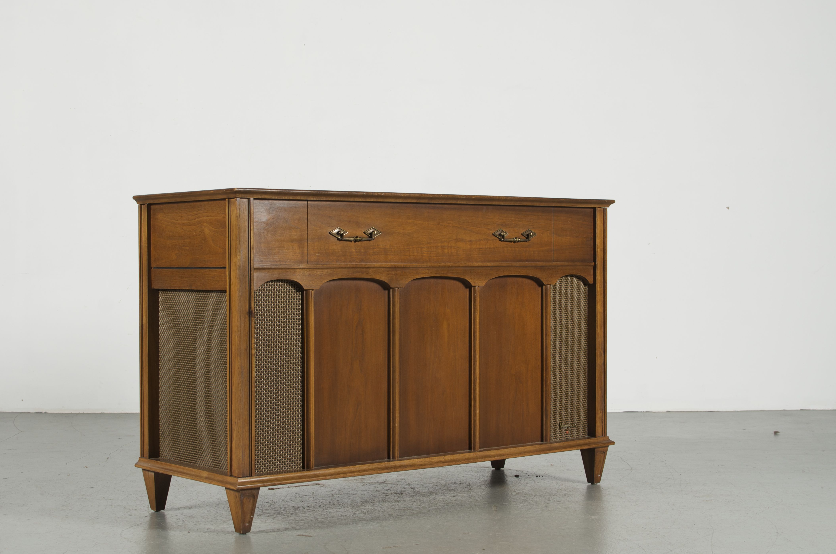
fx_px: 1427
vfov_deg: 22.0
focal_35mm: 62
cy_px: 287
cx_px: 366
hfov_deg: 32.6
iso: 100
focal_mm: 35
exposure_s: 1/125
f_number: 6.3
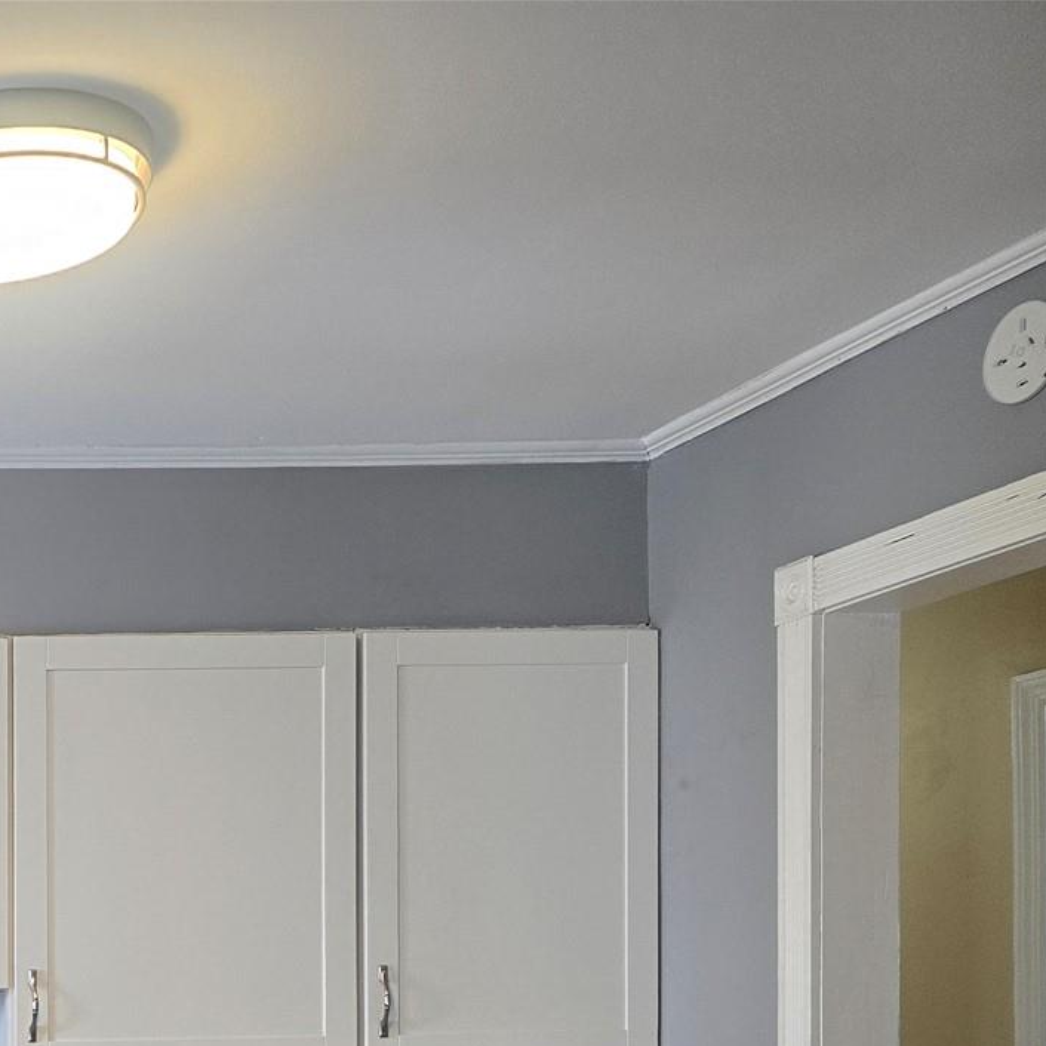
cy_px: 1136
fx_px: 2017
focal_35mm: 59
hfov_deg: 23.9
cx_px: -465
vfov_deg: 26.8
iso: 250
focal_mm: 6.3
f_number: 1.7
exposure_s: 1/120
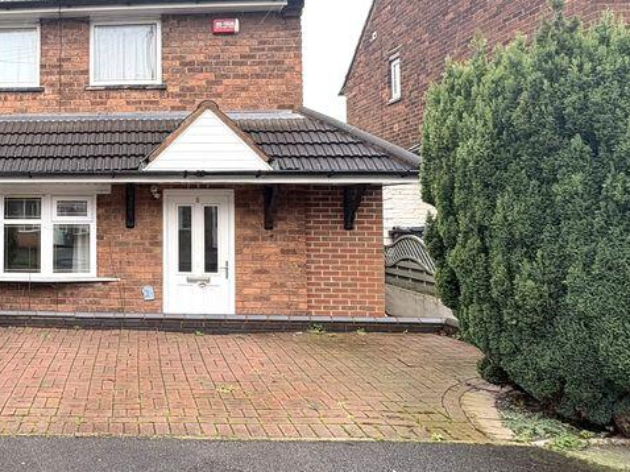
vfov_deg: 46.5
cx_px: 75
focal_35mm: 30
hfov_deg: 53.3
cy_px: 189
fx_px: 546
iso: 64
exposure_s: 1/153
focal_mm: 2.22
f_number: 2.2
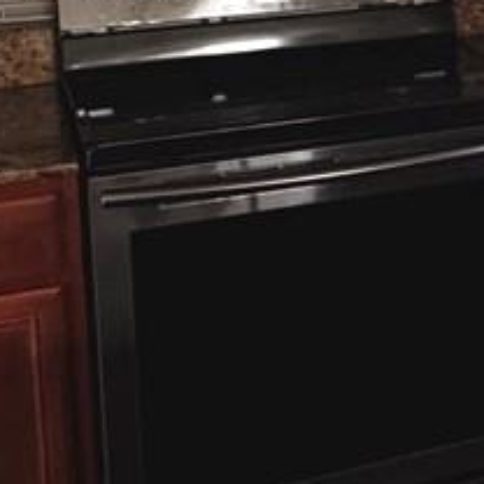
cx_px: 842
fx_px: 1503
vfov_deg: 17.5
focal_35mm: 95
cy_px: -91
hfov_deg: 15.9
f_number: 2.2
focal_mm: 2.22
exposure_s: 1/60
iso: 400
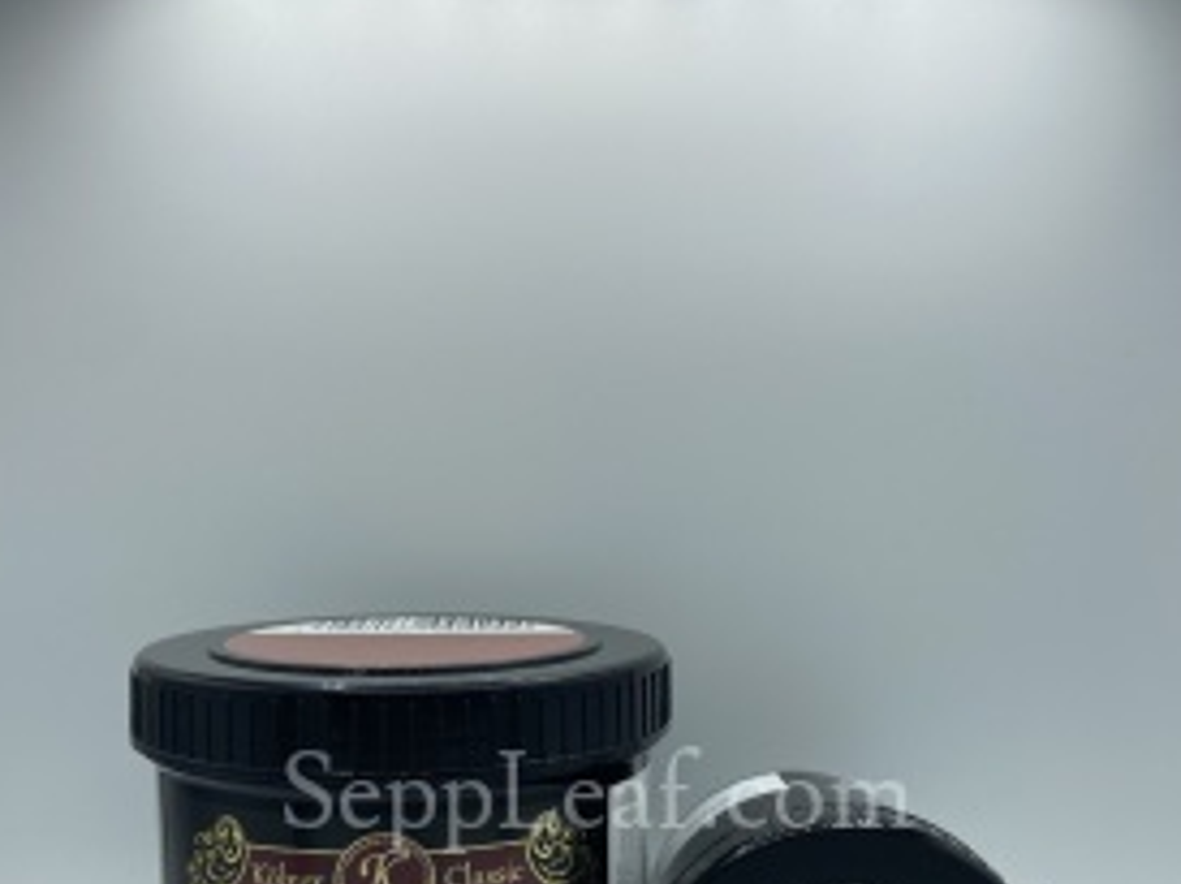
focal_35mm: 38
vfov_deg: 36.7
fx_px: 1295
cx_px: 599
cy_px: 668
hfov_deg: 49.0
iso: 32
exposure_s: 1/1996
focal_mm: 4.25
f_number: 1.8
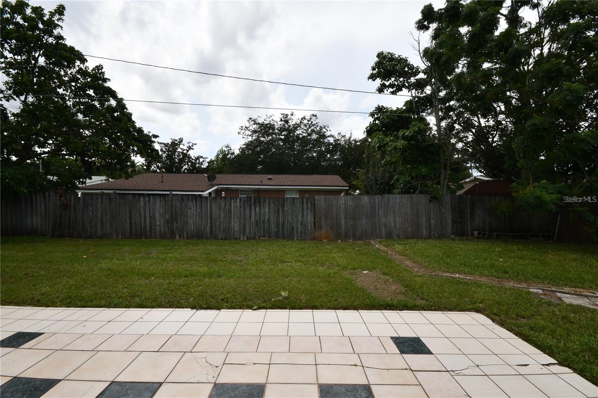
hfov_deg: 100.4
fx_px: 249
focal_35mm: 15
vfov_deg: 77.3
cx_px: 299
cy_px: 199
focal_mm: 10
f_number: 22
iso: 100
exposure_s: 1/40
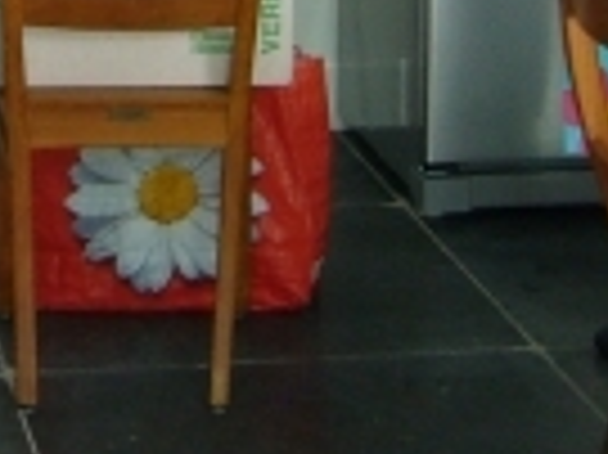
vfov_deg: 9.1
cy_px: -328
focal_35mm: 156
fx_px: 2738
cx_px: -68
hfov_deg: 12.4
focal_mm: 5.8
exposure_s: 1/40
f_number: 2.8
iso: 100
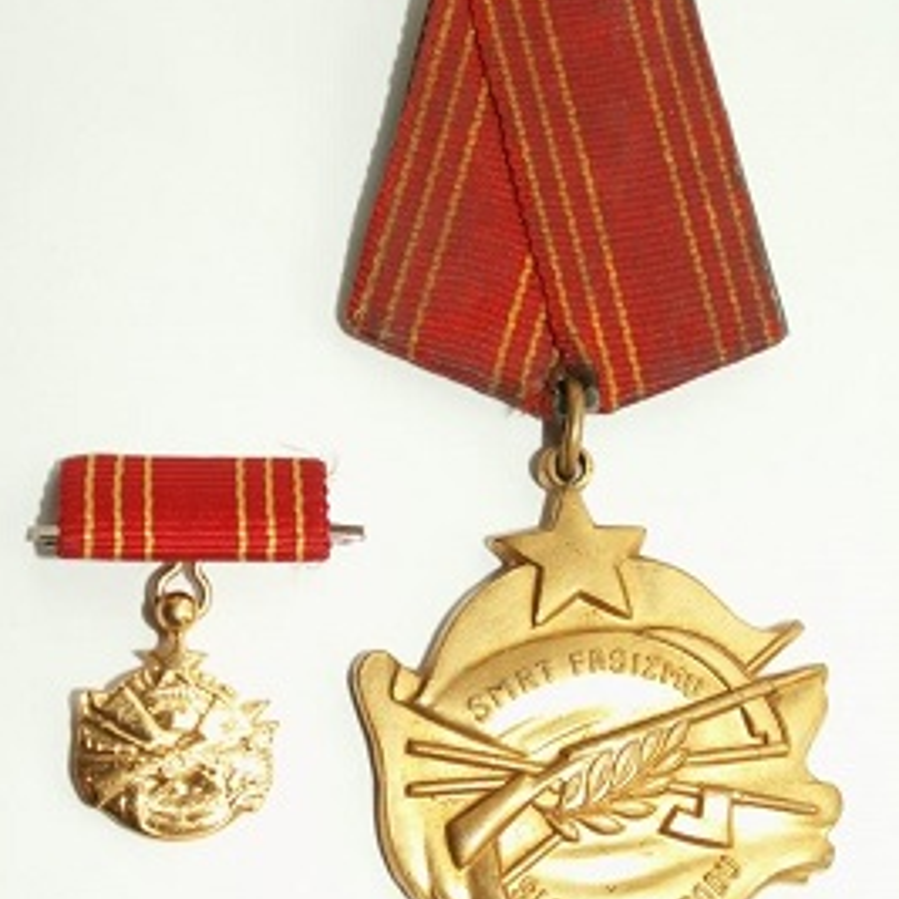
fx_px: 2174
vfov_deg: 23.4
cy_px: 448
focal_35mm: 74
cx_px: 448
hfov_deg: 23.4
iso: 50
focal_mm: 10.28
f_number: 4
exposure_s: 1/40
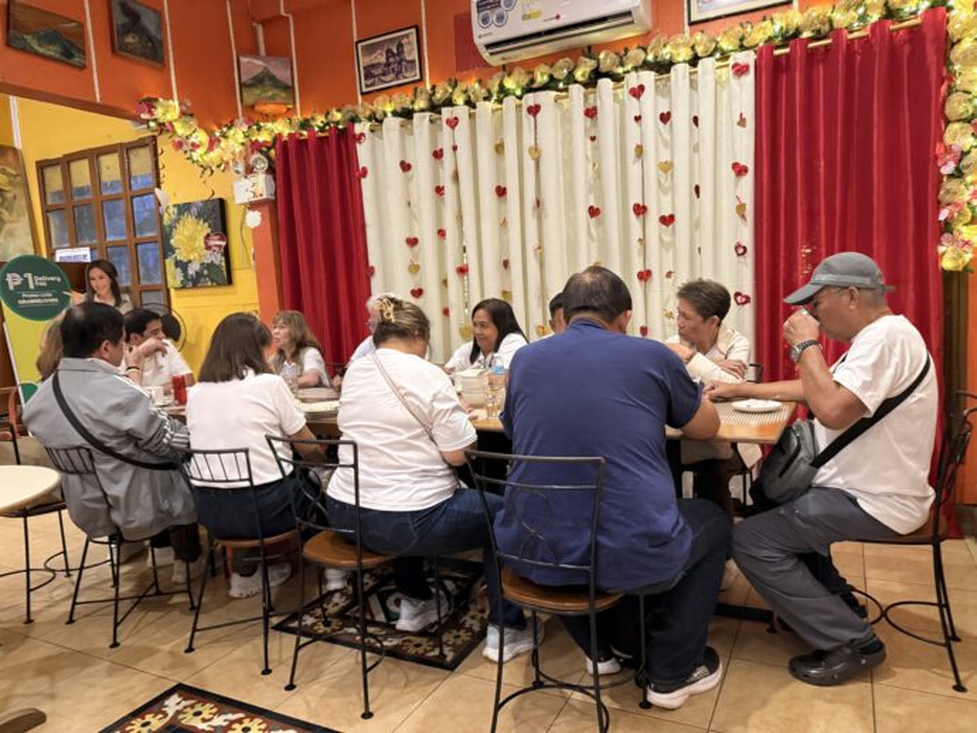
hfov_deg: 71.6
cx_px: 488
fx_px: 678
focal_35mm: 24
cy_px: 366
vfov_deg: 56.8
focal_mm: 6.76
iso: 800
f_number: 1.78
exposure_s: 1/40
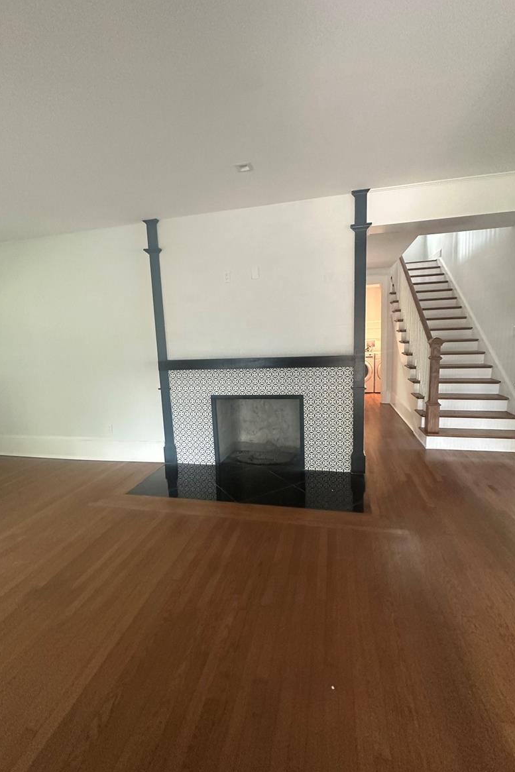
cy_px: 386
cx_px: 263
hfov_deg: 77.3
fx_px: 322
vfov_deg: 100.4
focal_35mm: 15
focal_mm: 2.22
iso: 500
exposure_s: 1/60
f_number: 2.2
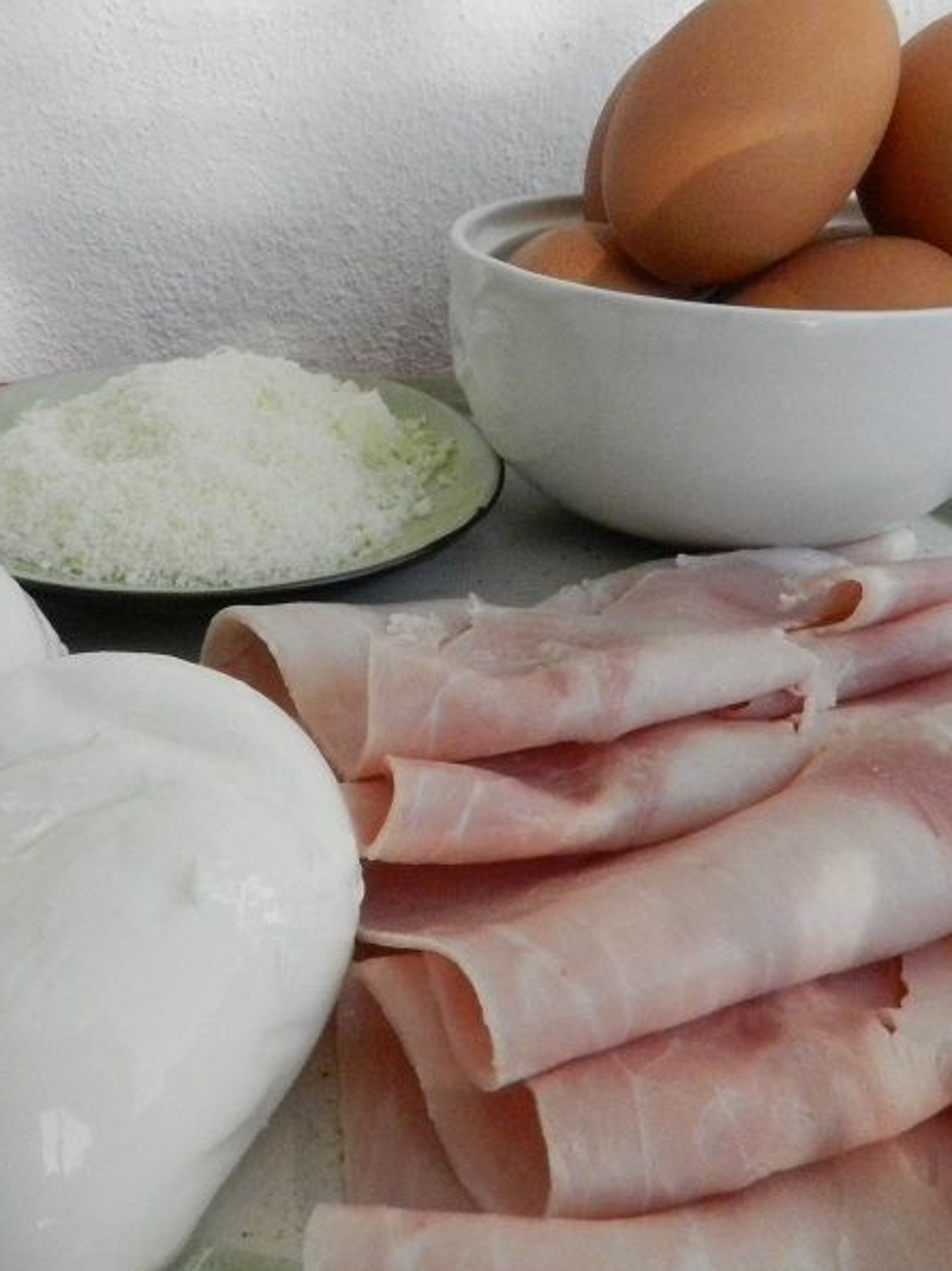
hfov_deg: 45.3
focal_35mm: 31
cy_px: 640
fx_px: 1138
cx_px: 421
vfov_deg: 58.4
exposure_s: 1/800
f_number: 8
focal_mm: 4
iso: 1600
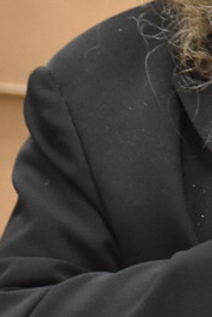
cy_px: 74
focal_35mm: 507
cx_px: 350
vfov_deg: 4.1
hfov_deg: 2.7
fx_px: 4467
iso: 2000
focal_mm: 60
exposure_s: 1/60
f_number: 5.6
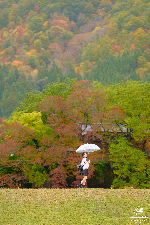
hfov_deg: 10.2
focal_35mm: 135
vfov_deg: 15.2
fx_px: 844
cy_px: 112
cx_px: 75
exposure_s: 1/1300
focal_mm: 90
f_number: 2
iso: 500
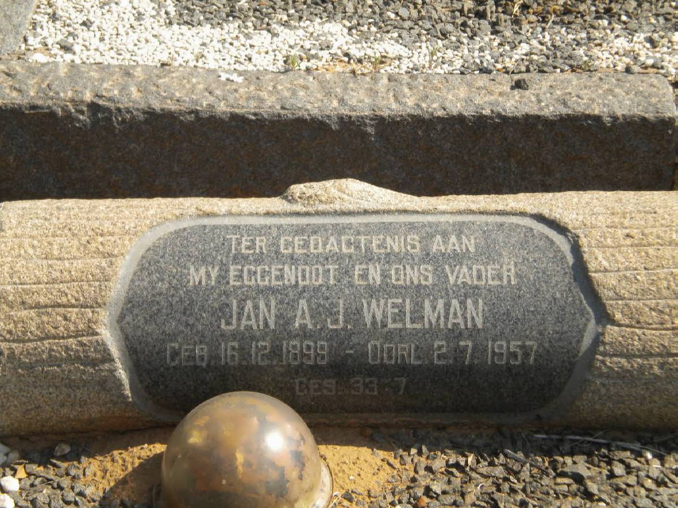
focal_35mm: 96
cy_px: 254
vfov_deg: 15.4
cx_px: 339
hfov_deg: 20.4
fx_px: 1880
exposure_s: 1/160
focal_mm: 17.3
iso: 80
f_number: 8
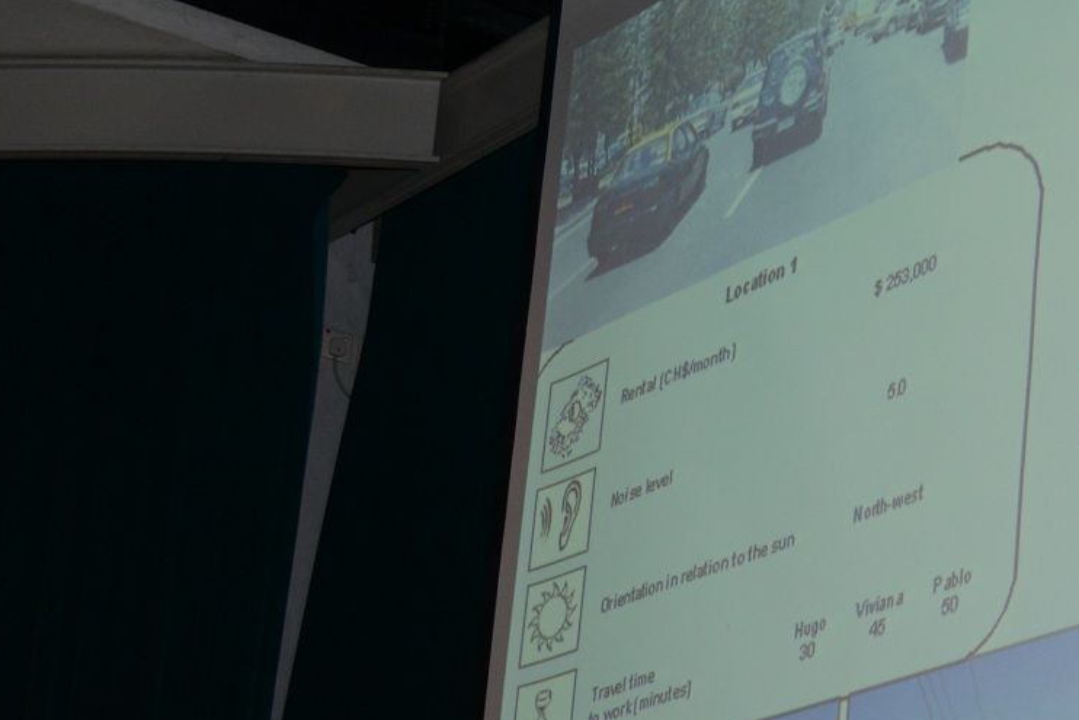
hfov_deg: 16.1
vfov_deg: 11.4
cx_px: 1496
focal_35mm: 119
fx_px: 3567
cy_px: 788
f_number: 7.1
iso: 800
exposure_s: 1/60
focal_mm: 40
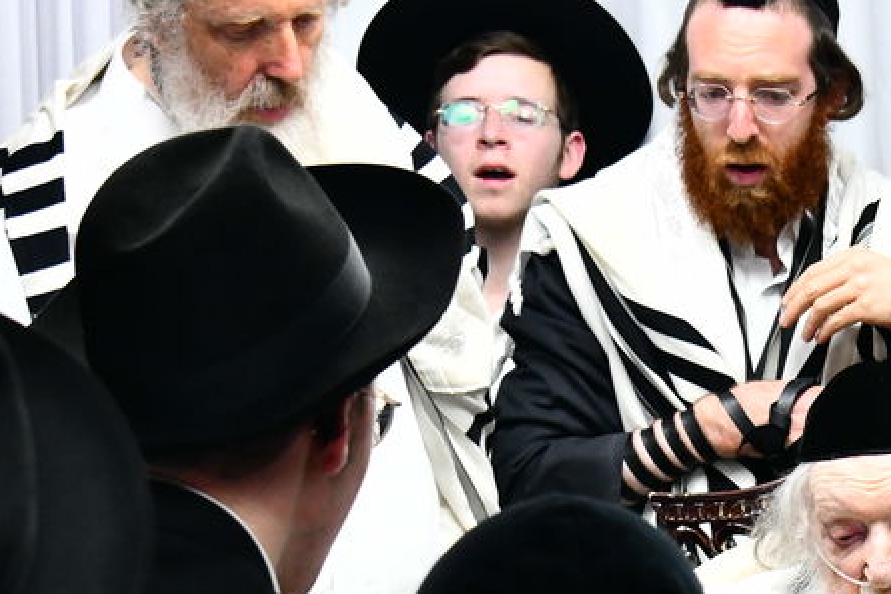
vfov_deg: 7.7
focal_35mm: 176
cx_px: 859
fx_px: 4357
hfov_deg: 11.6
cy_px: 675
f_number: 5.6
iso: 1600
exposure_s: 1/200
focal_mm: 56
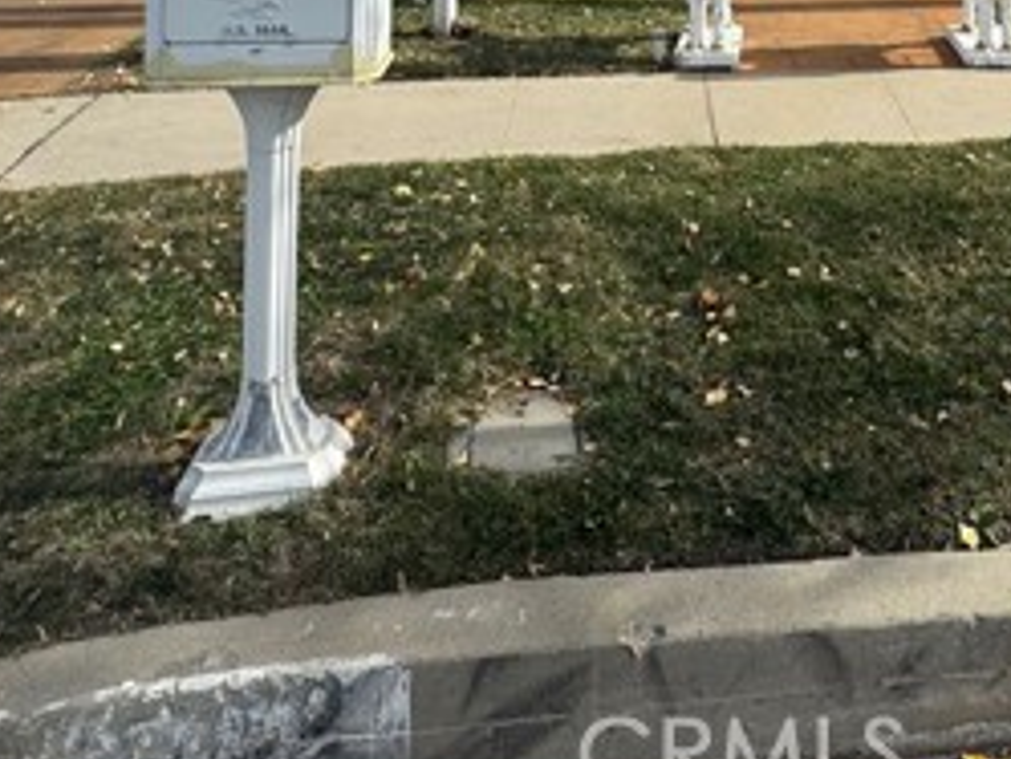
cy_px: -162
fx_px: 1052
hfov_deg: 48.9
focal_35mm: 36
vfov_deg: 32.4
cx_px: 780
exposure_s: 1/1832
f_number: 2.2
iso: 50
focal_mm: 2.22
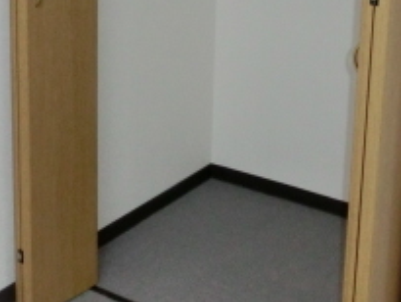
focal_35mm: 75
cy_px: -27
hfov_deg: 25.9
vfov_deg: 18.9
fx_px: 869
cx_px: 229
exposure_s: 1/80
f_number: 3
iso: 400
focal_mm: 4.24
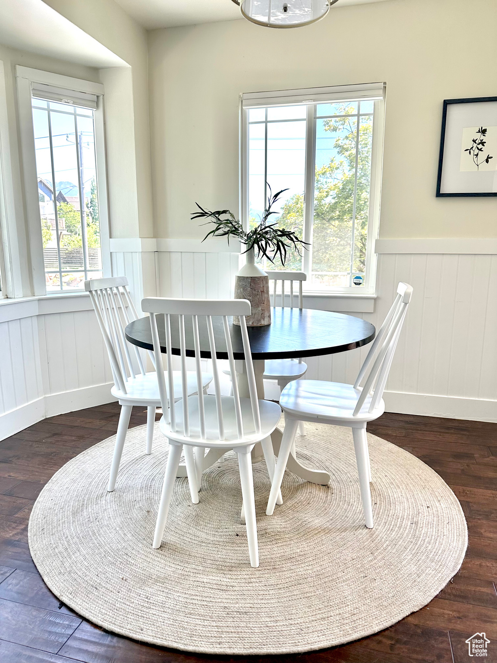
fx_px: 459
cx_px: 248
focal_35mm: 24
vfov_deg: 71.6
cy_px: 332
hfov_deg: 56.8
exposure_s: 1/296
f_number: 1.78
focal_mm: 6.86
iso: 80
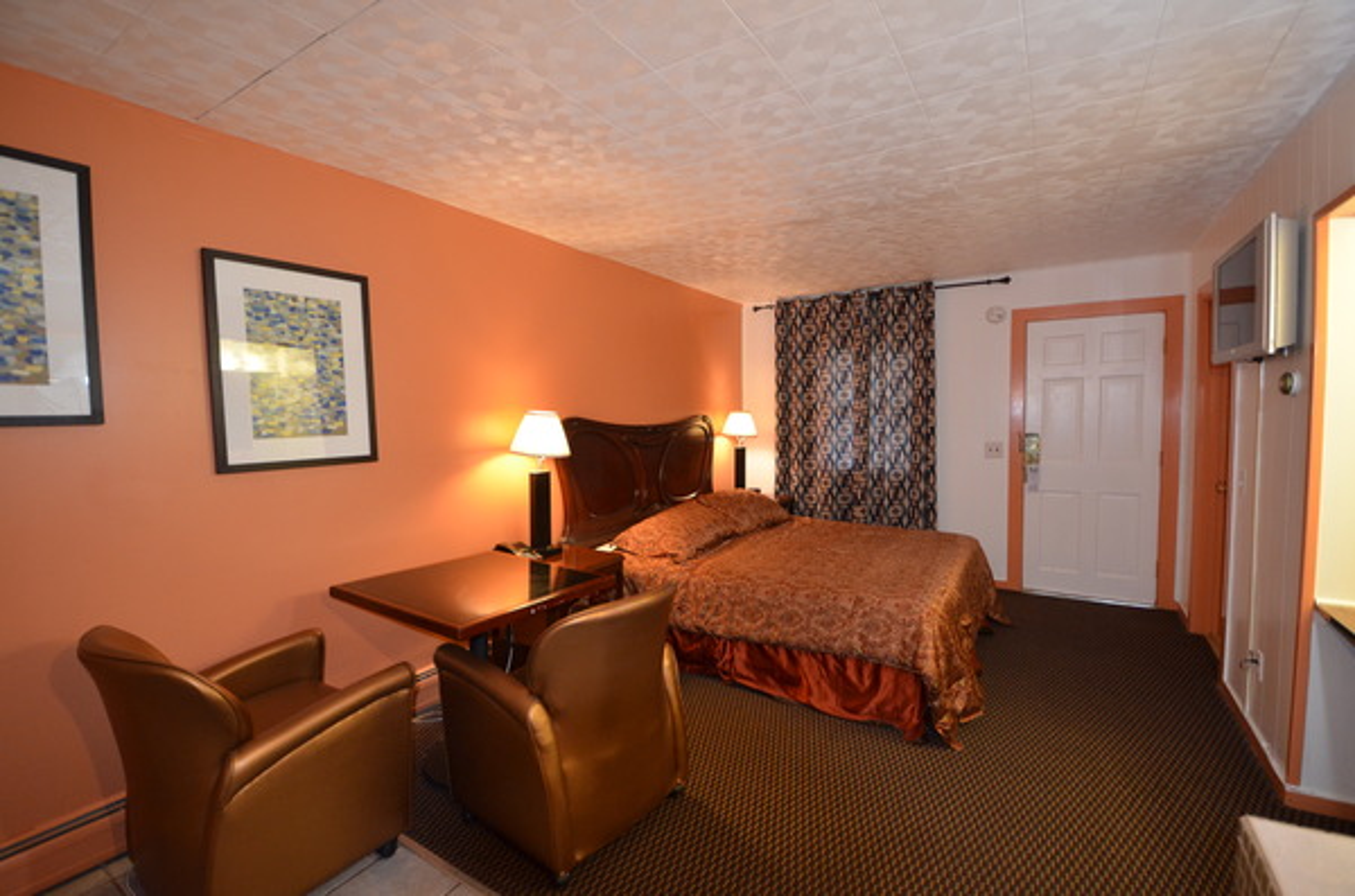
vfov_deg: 77.0
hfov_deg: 100.5
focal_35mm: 15
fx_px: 563
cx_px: 678
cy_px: 448
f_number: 3.5
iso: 1100
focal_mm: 10
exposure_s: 1/60
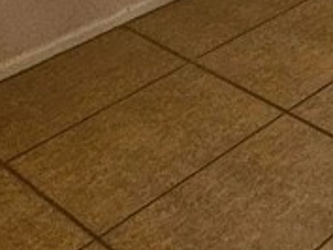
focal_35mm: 75
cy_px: -329
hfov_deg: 17.5
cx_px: 683
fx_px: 722
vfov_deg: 14.2
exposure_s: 1/100
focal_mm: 2.2
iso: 500
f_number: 2.2
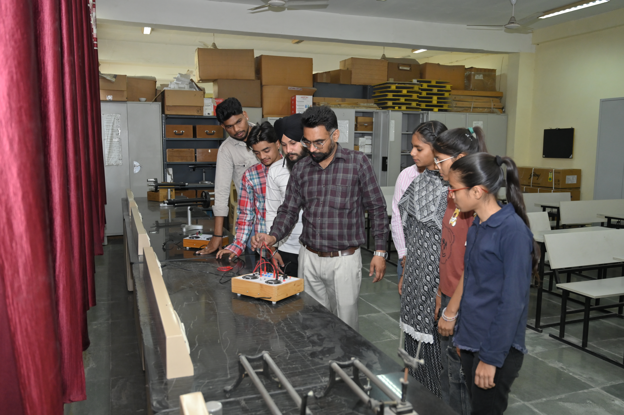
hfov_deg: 61.1
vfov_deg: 42.9
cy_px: 208
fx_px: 528
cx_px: 312
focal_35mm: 30
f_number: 4
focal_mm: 30.5
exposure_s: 1/160
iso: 1600
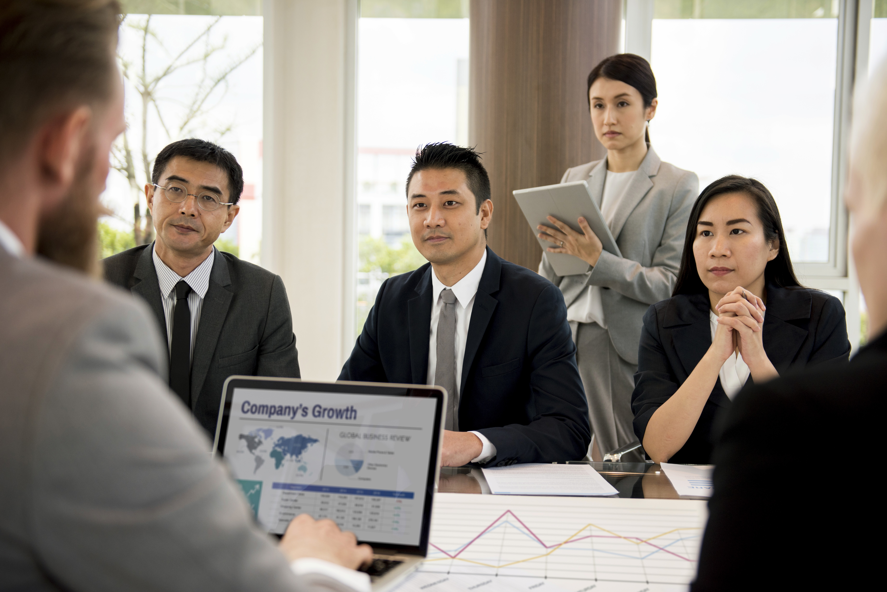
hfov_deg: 41.1
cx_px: 444
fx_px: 1183
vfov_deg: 28.1
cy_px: 296
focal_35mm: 48
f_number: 2.8
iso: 160
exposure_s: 1/125
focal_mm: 48
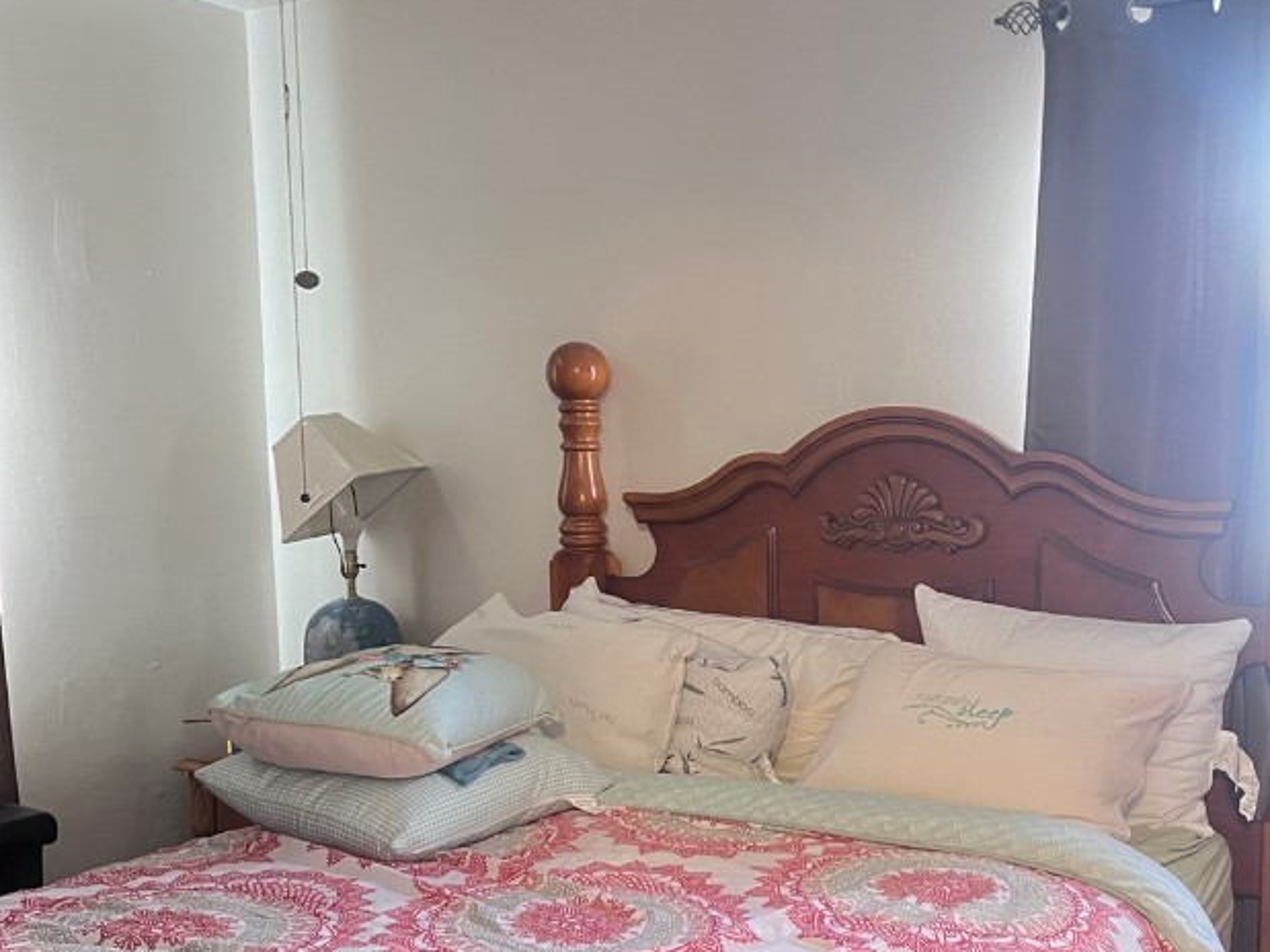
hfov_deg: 43.6
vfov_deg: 33.4
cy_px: 609
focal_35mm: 43
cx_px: 769
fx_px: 1577
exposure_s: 1/30
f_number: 1.5
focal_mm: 5.7
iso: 500
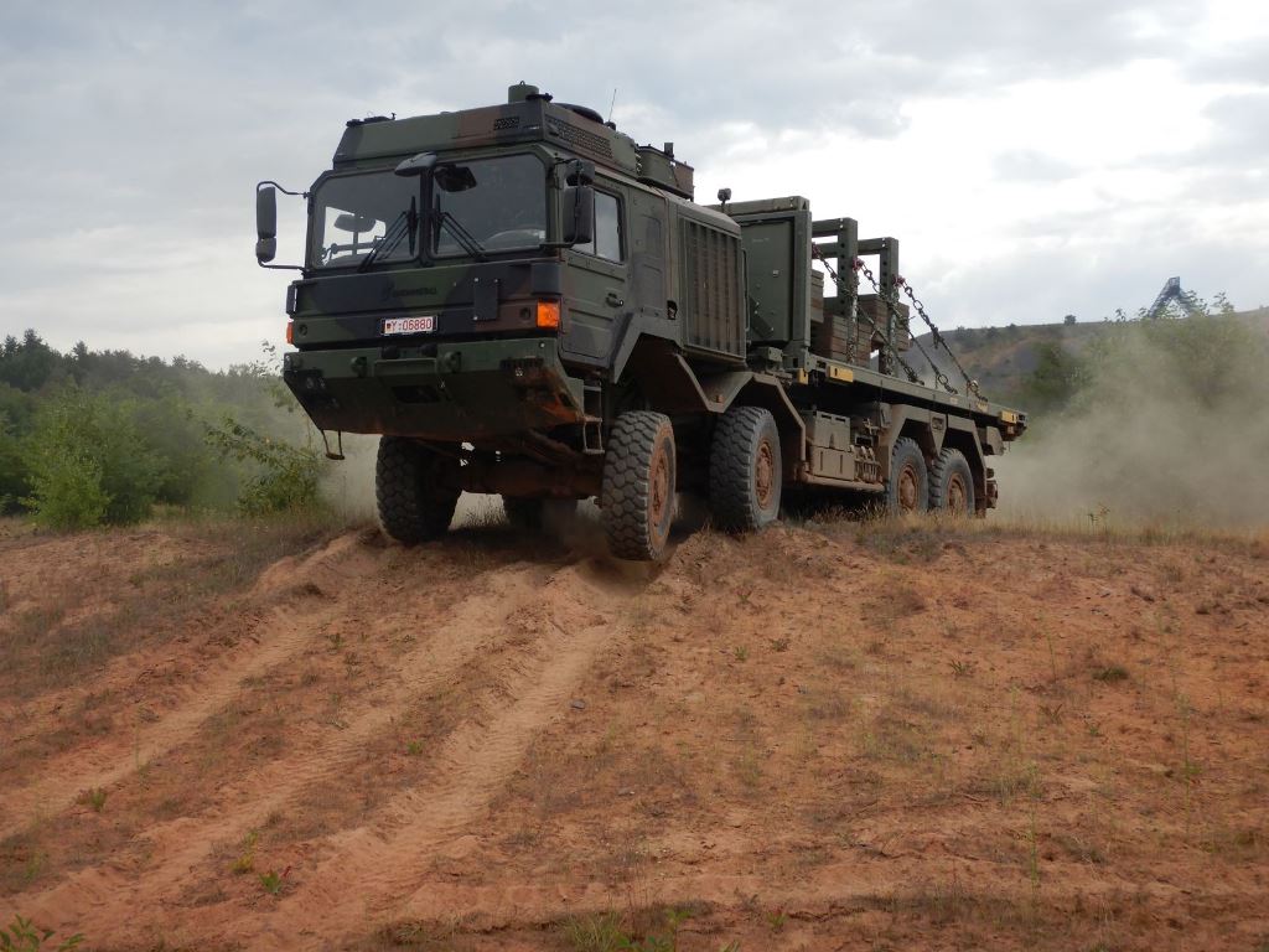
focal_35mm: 48
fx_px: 1760
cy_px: 476
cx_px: 634
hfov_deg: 39.7
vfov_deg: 30.3
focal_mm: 8.5
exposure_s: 1/640
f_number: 4.3
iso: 125
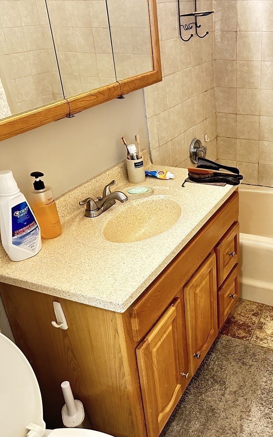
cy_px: 219
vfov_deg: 56.7
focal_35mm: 34
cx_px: 223
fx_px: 405
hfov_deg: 35.9
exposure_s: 1/40
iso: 640
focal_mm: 6.86
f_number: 1.78
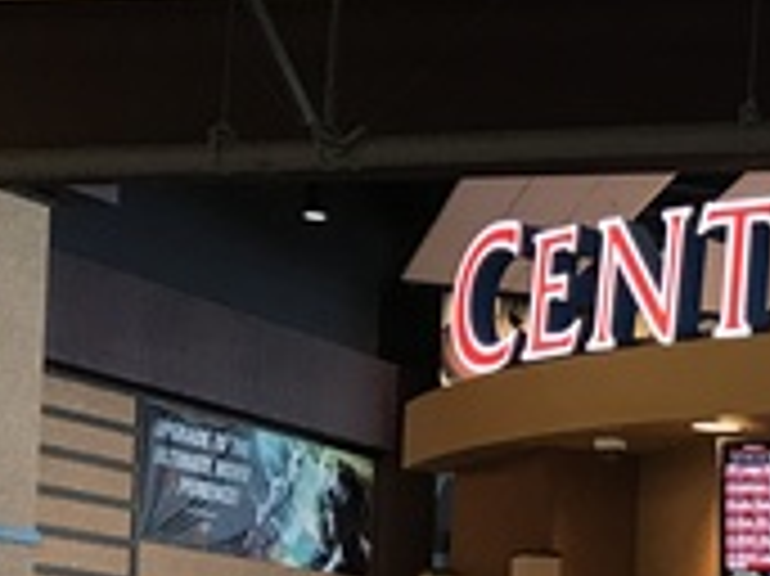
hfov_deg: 16.1
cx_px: 1346
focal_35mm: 105
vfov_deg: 13.7
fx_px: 2334
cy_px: 670
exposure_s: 1/20
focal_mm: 3.99
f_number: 1.8
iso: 40
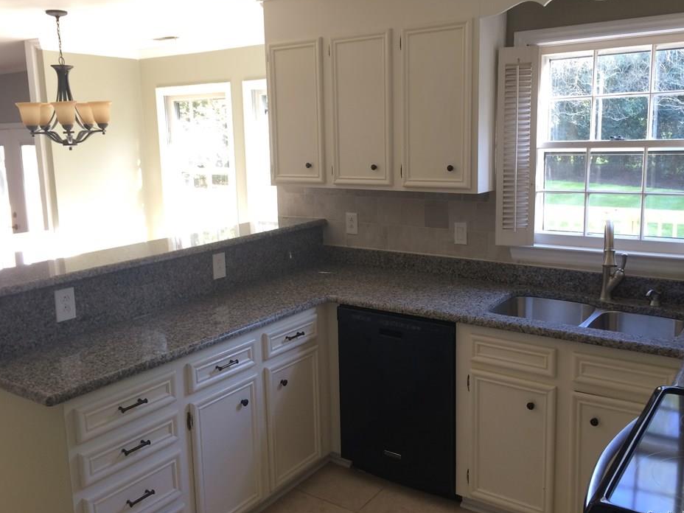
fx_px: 632
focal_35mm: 32
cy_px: 239
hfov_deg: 56.8
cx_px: 354
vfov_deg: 44.1
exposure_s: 1/30
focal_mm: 4.15
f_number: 2.2
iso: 64
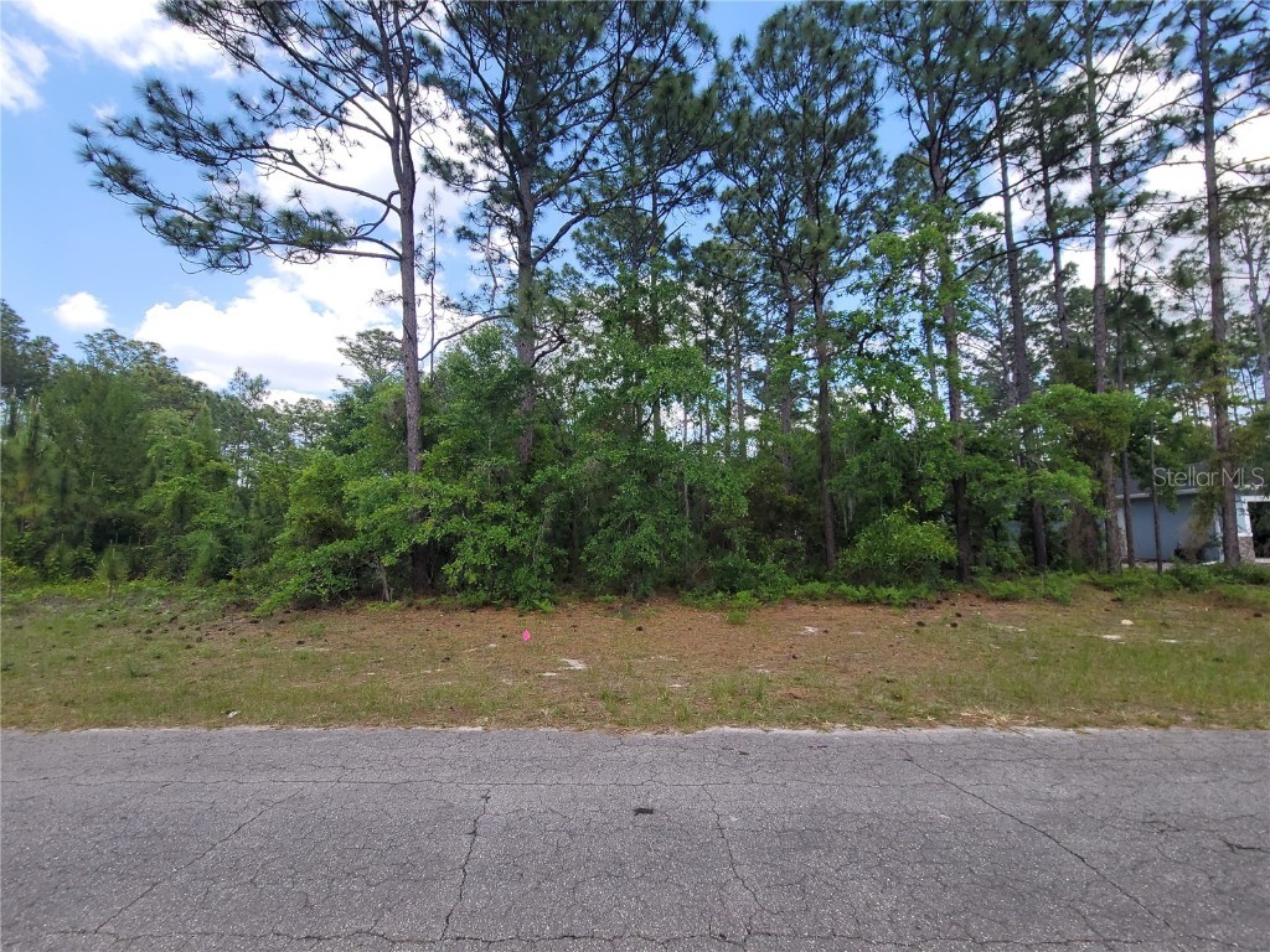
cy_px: 476
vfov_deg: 89.9
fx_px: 477
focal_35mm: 13
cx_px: 635
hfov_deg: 106.2
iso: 64
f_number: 2.2
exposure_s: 1/740
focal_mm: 2.2
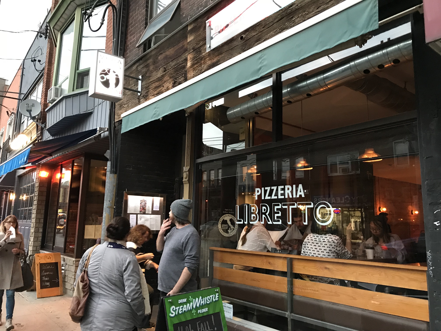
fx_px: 357
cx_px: 220
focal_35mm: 28
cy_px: 166
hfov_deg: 63.4
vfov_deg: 49.7
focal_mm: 3.99
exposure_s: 1/12
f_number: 1.8
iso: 100
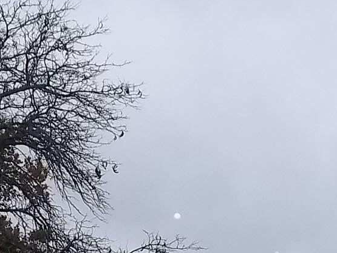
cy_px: 370
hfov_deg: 16.6
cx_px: 252
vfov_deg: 12.0
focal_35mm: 118
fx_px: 1150
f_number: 3.7
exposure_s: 1/400
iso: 80
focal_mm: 5.7
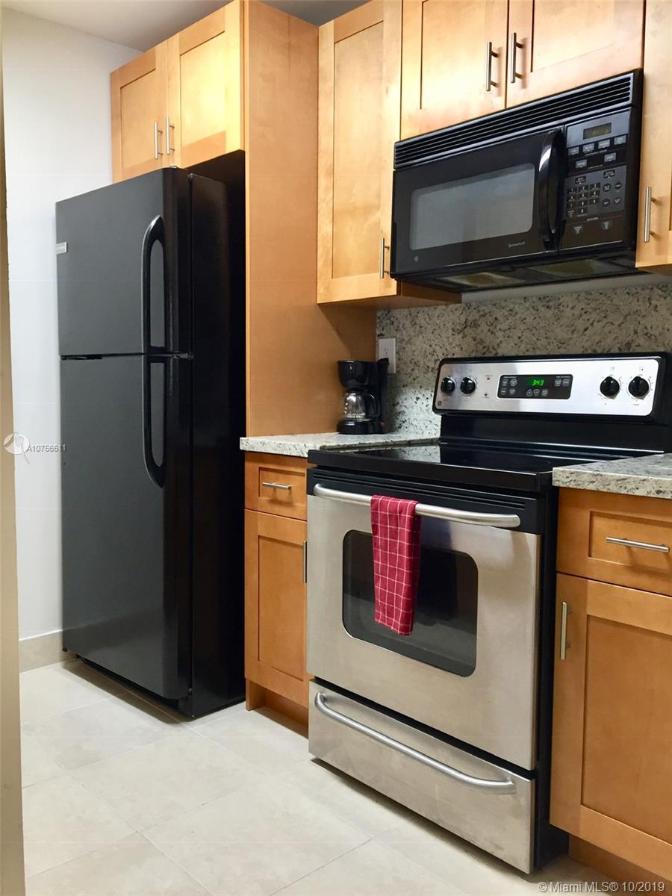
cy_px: 448
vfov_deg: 61.7
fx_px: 751
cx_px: 336
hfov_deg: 48.2
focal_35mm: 29
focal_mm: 4.15
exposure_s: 1/30
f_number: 2.2
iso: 100
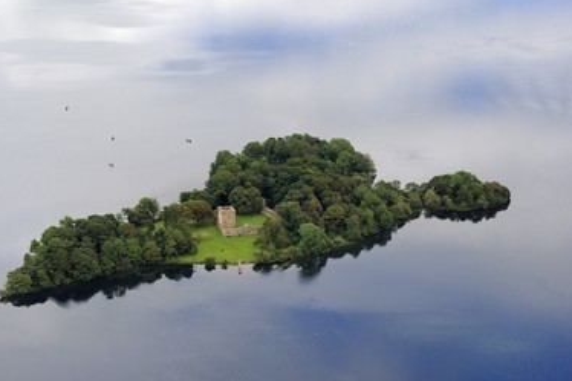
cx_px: 266
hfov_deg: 15.0
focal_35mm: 137
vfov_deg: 10.0
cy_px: 181
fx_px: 2176
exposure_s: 1/800
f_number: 6.3
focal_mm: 122
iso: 400
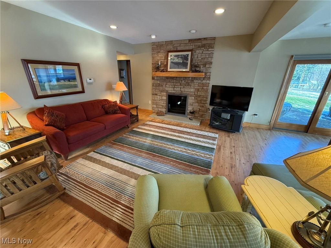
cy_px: 124
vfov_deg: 85.7
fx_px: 134
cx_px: 166
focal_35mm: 14
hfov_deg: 102.1
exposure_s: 1/60
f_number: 2.2
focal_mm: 2.22
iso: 320
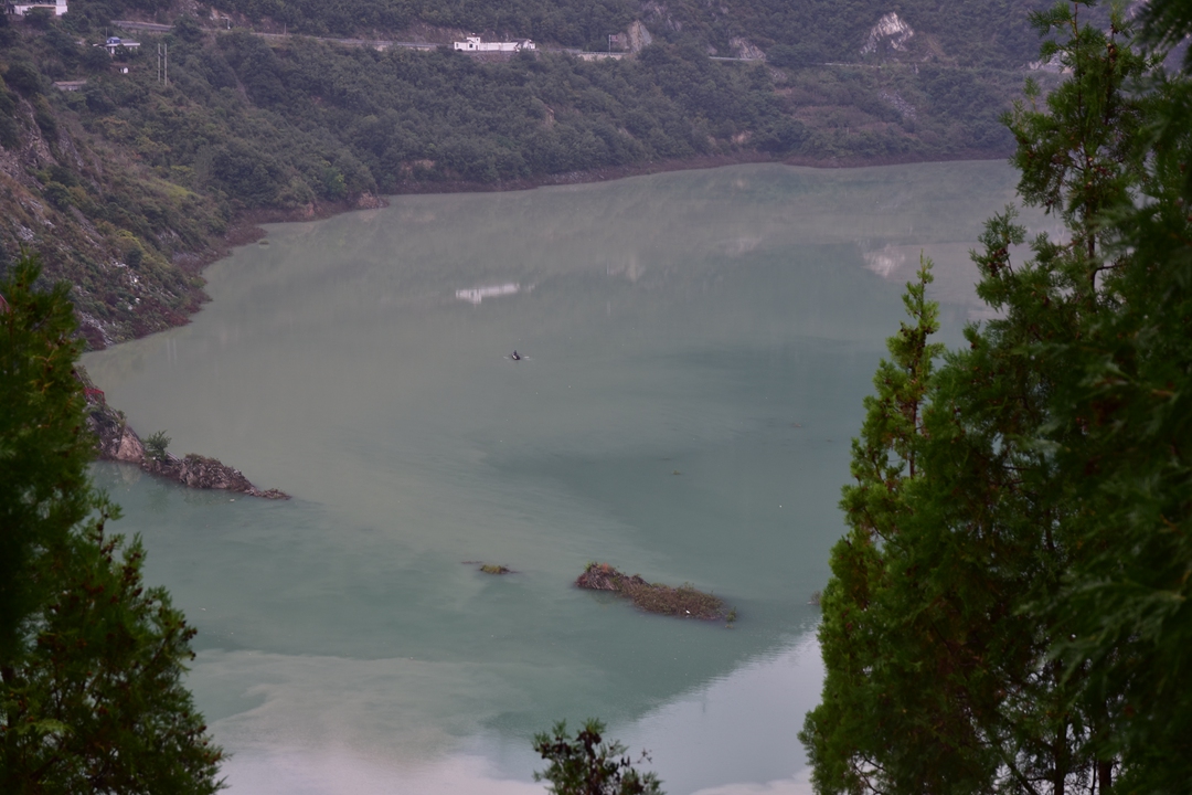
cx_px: 596
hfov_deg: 28.1
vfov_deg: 18.9
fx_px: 2384
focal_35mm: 72
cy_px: 398
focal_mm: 48
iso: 110
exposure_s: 1/80
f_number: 5.6
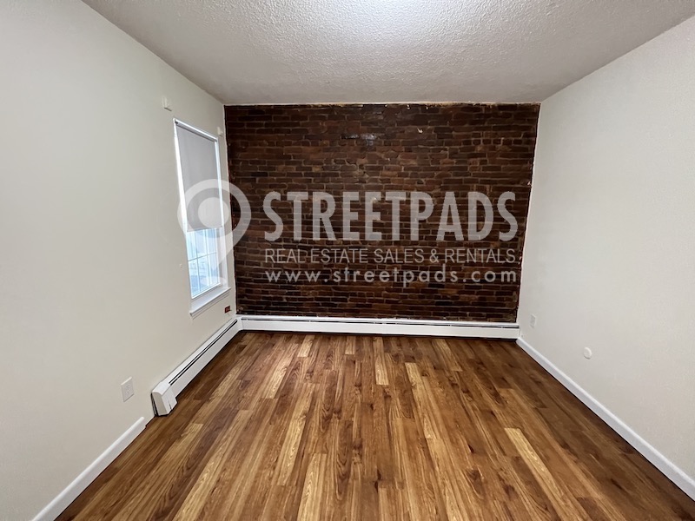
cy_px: 260
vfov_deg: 89.9
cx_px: 348
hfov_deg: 106.2
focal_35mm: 13
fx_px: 261
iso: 1000
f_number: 1.8
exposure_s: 1/60
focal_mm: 1.57
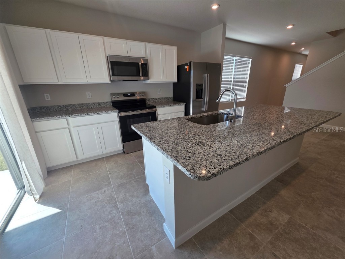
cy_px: 130
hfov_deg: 106.2
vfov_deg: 89.9
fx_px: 130
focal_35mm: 13
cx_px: 172
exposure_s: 1/120
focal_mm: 2.2
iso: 32
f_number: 1.9
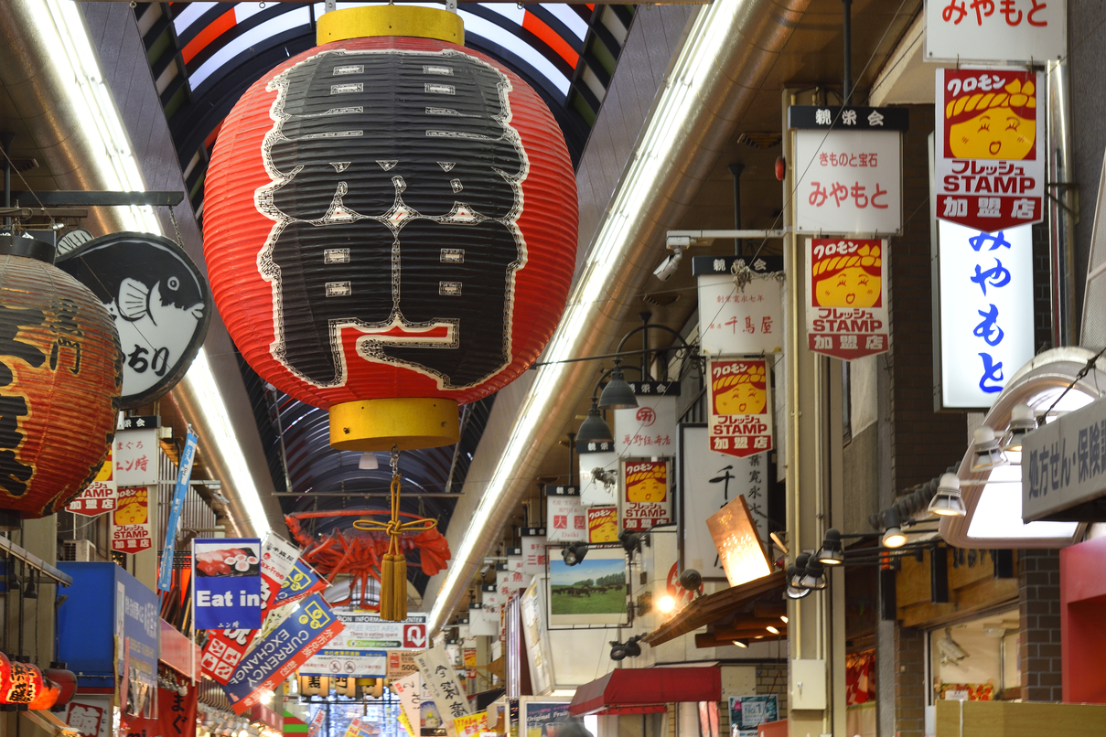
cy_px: 433
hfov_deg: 22.3
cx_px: 392
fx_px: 2796
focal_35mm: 91
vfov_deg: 15.0
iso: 125
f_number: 8
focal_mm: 55
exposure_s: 1/8
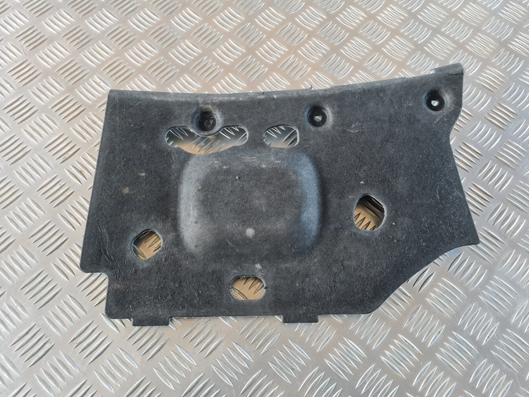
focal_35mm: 27
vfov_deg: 51.3
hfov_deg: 65.3
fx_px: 413
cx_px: 263
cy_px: 193
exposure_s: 1/50
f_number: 1.8
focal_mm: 5.4
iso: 320
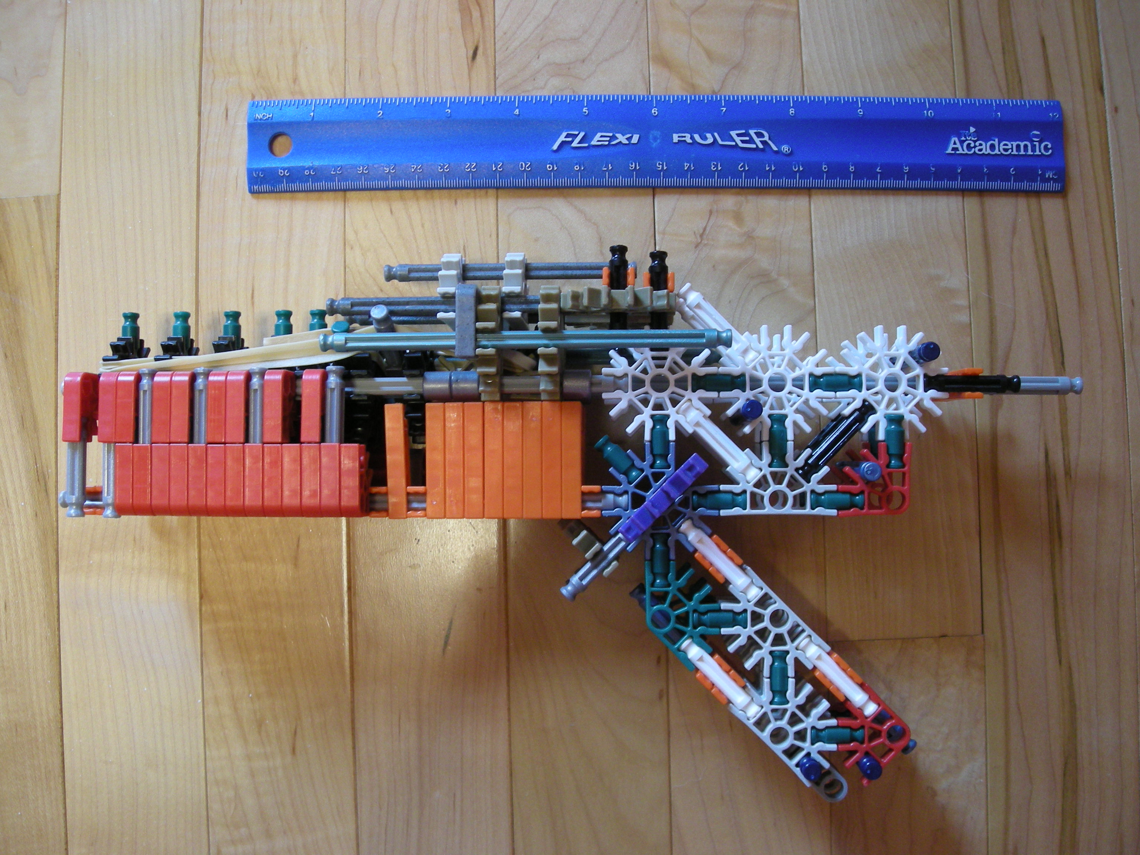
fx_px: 1153
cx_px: 570
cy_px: 428
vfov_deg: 40.7
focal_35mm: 35
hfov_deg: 52.6
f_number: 2.8
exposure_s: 1/8.2
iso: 132
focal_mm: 5.7
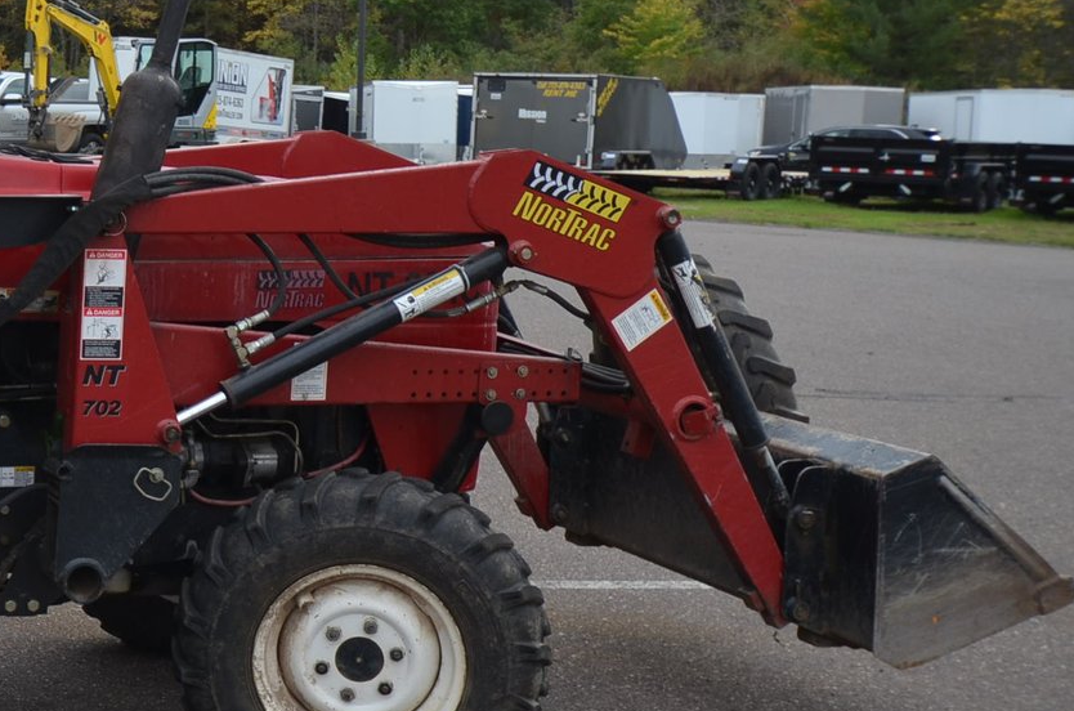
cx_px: -4
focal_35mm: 74
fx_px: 2203
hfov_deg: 26.0
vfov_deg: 18.3
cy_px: 306
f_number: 7.1
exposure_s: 1/200
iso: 200
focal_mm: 24
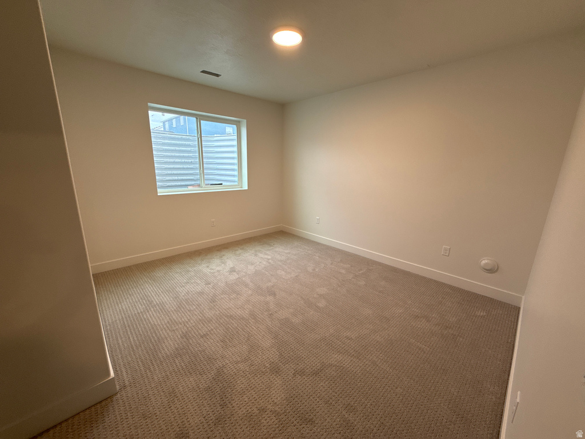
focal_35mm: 14
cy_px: 220
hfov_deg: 102.1
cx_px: 292
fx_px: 237
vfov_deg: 85.7
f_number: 2.2
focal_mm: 2.22
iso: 125
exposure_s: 1/120
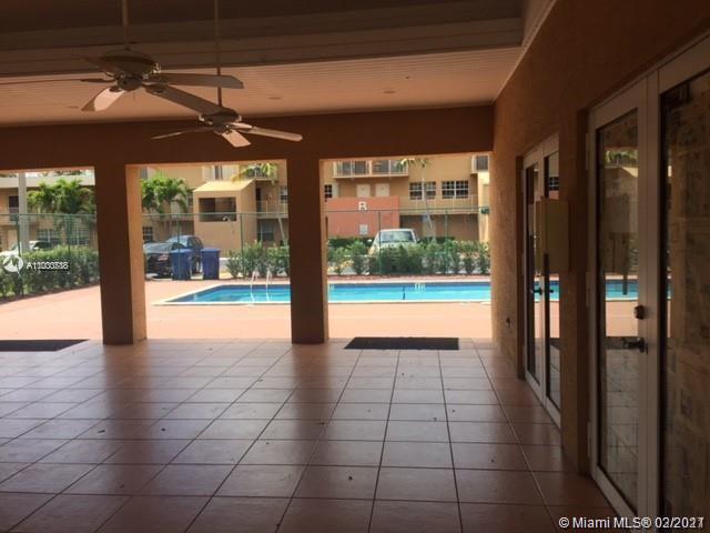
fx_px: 595
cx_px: 355
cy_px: 266
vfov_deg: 48.2
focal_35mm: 29
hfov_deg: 61.7
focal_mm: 4.15
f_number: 2.2
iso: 32
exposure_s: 1/1163
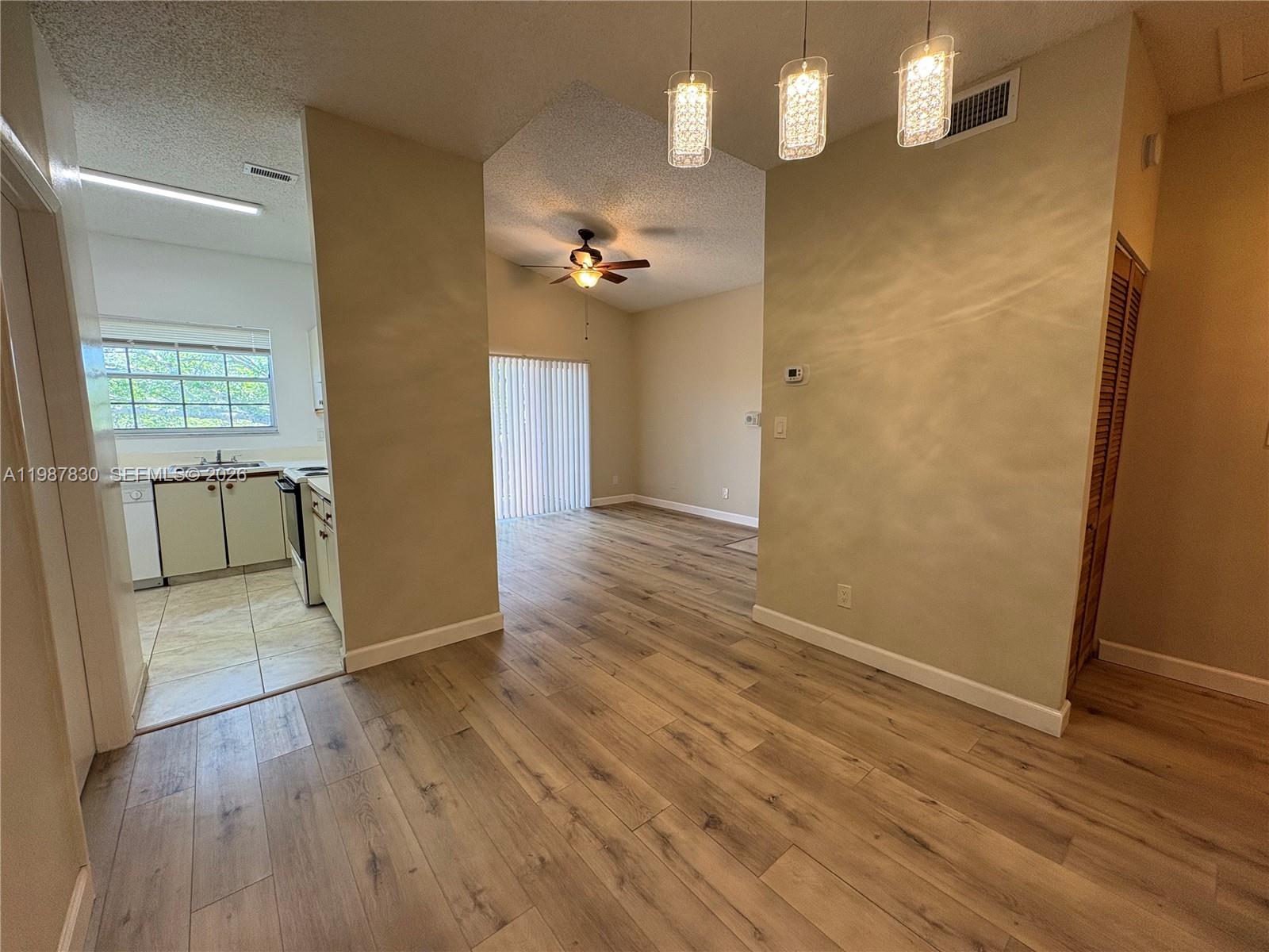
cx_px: 634
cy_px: 476
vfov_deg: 85.7
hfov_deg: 102.1
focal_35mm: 14
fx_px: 513
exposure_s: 1/60
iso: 125
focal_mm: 2.22
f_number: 2.2
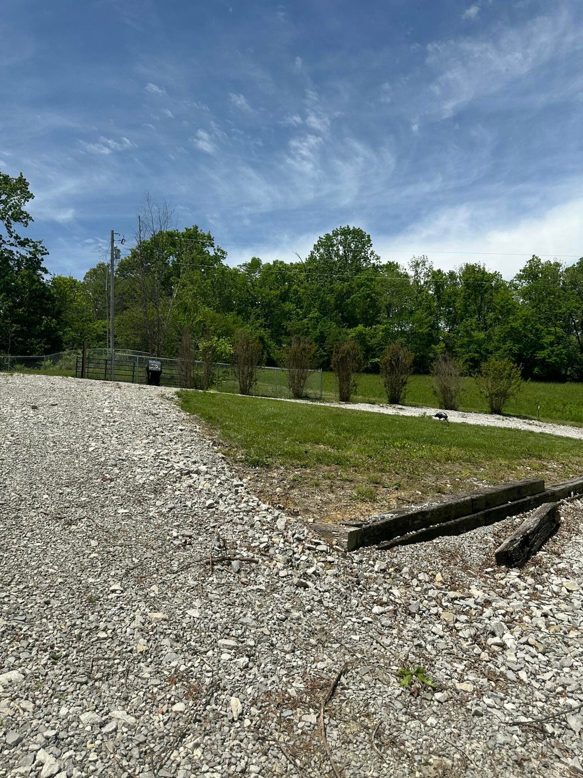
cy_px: 389
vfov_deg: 71.6
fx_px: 539
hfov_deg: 56.8
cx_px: 292
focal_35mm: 24
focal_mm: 6.86
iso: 80
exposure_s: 1/7042
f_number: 1.78
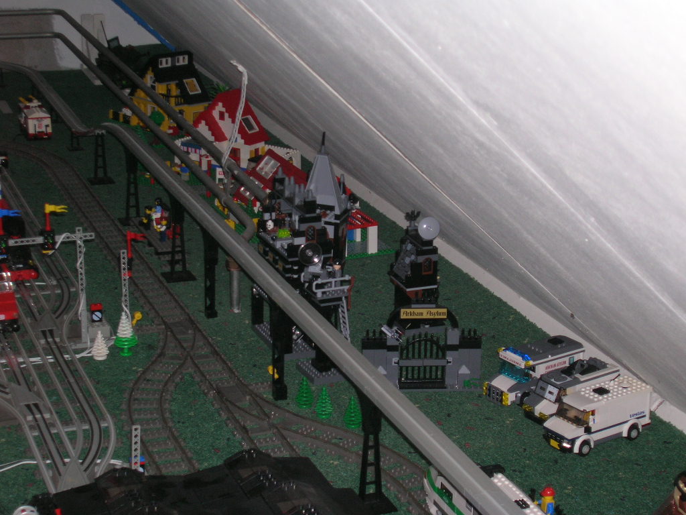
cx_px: 343
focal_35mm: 74
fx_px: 1466
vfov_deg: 19.9
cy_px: 258
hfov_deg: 26.3
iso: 81
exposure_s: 1/60.1
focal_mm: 12.3
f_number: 4
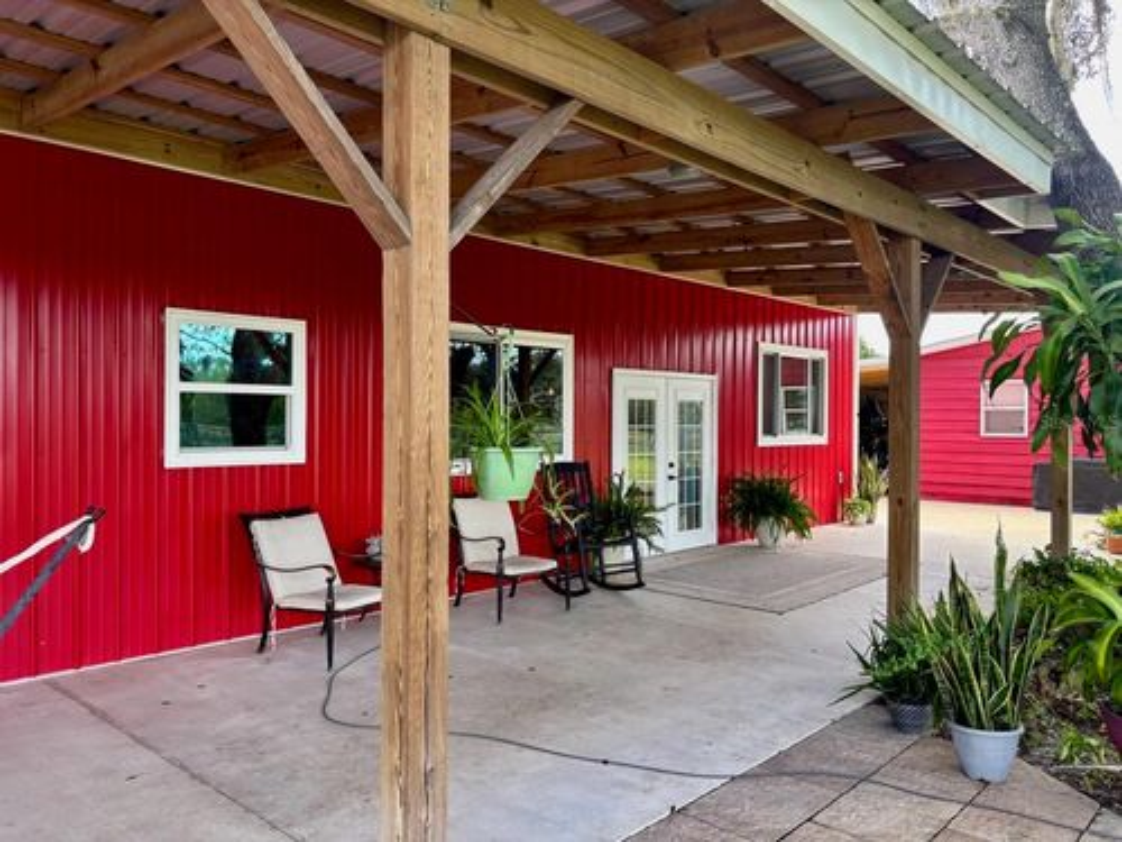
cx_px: 561
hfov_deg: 67.3
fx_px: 843
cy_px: 421
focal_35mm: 26
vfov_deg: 53.1
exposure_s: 1/121
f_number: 1.6
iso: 32
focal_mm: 5.96
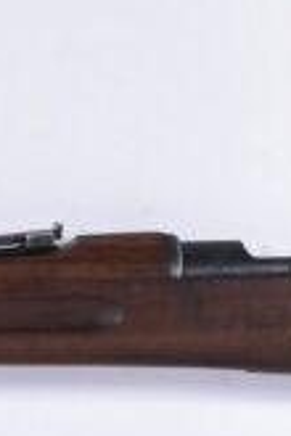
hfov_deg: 7.3
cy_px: 359
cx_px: -56
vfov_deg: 11.0
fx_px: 2255
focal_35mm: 186
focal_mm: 20
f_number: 5
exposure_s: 1/40
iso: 640
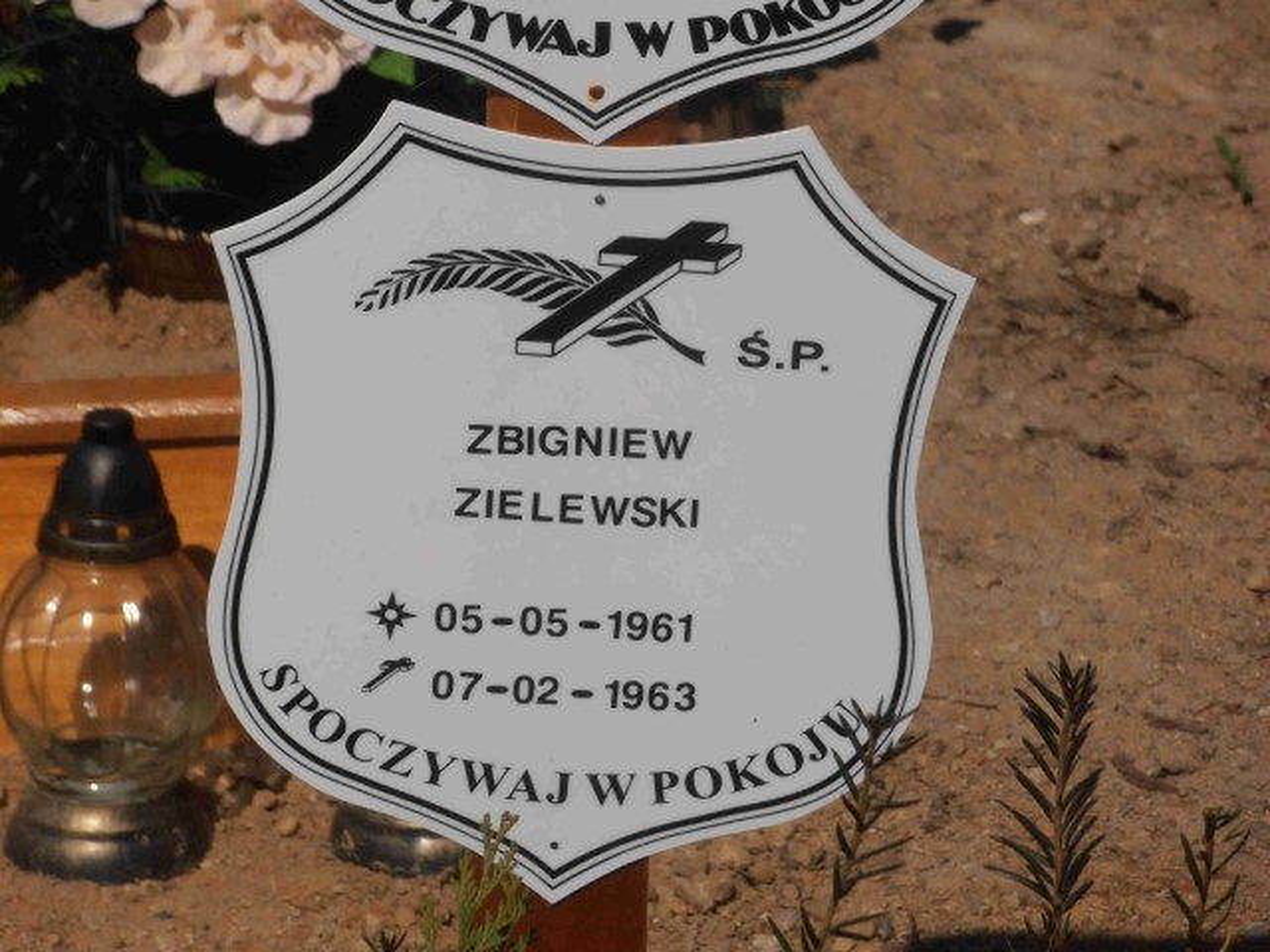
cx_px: 635
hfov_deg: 10.0
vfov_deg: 7.5
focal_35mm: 198
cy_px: 476
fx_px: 7264
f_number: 5.8
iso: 80
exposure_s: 1/2000
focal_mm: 35.05
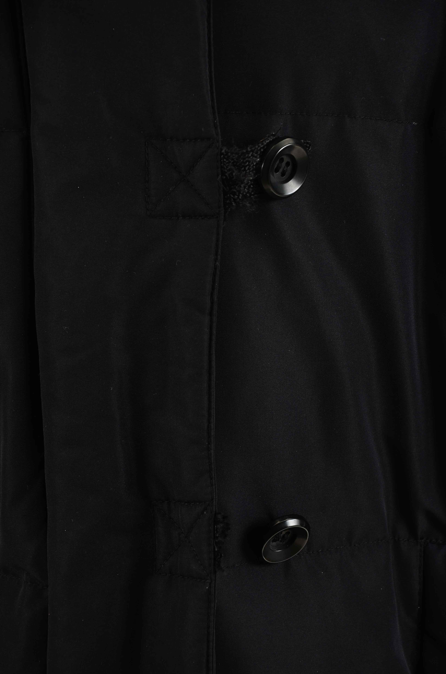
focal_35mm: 158
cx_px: 223
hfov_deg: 8.7
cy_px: 337
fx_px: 2940
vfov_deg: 13.1
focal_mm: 105
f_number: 7.1
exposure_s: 1/80
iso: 160
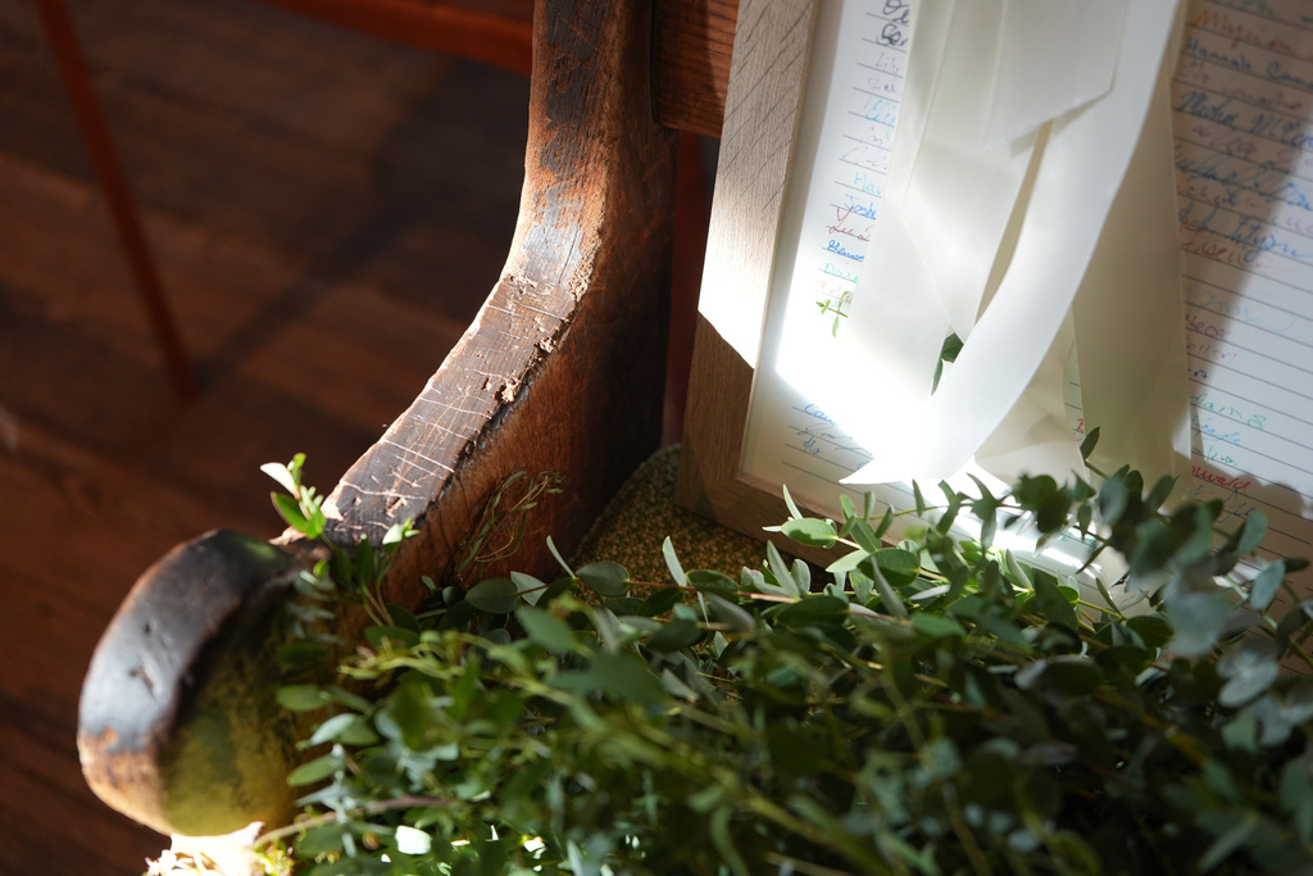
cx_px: 656
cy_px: 438
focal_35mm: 50
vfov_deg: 27.0
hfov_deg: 39.6
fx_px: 1824
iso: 1000
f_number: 4
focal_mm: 50
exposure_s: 1/160
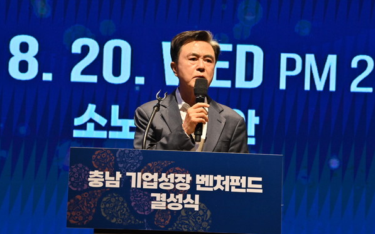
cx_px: 187
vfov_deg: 6.4
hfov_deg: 10.2
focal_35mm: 205
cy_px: 110
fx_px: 2095
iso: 2500
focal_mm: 200
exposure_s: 1/320
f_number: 10
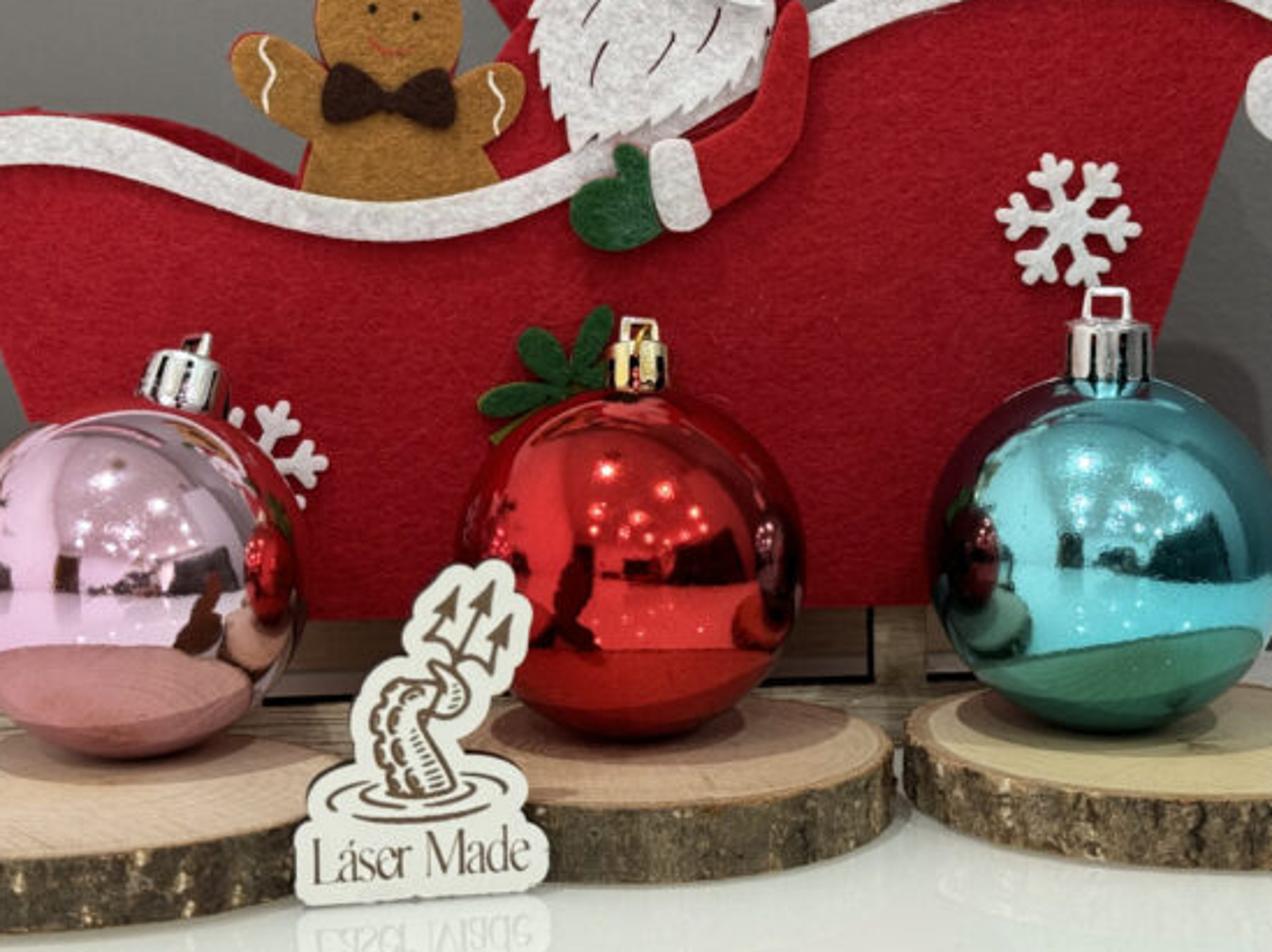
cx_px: 584
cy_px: 364
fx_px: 2571
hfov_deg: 27.8
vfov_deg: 20.9
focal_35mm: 70
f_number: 1.78
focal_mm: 6.86
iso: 200
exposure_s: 1/33
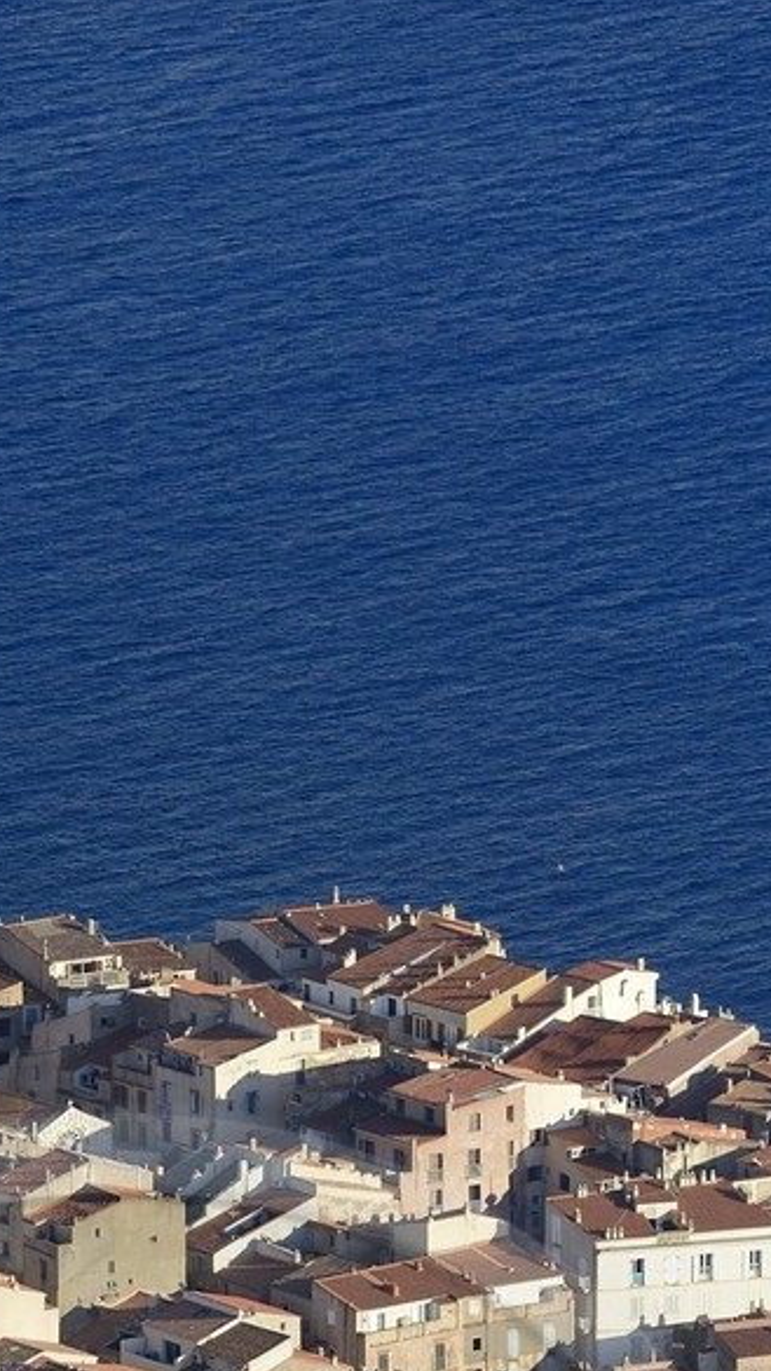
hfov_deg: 2.3
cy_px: 1842
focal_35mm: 530
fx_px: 19265
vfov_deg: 4.1
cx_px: 125
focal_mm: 185
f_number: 8
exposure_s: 1/1000
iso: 400
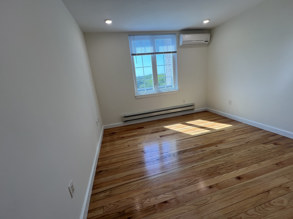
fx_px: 110
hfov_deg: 106.2
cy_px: 110
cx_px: 146
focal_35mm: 13
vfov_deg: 89.9
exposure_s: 1/143
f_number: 1.8
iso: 32
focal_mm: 1.57
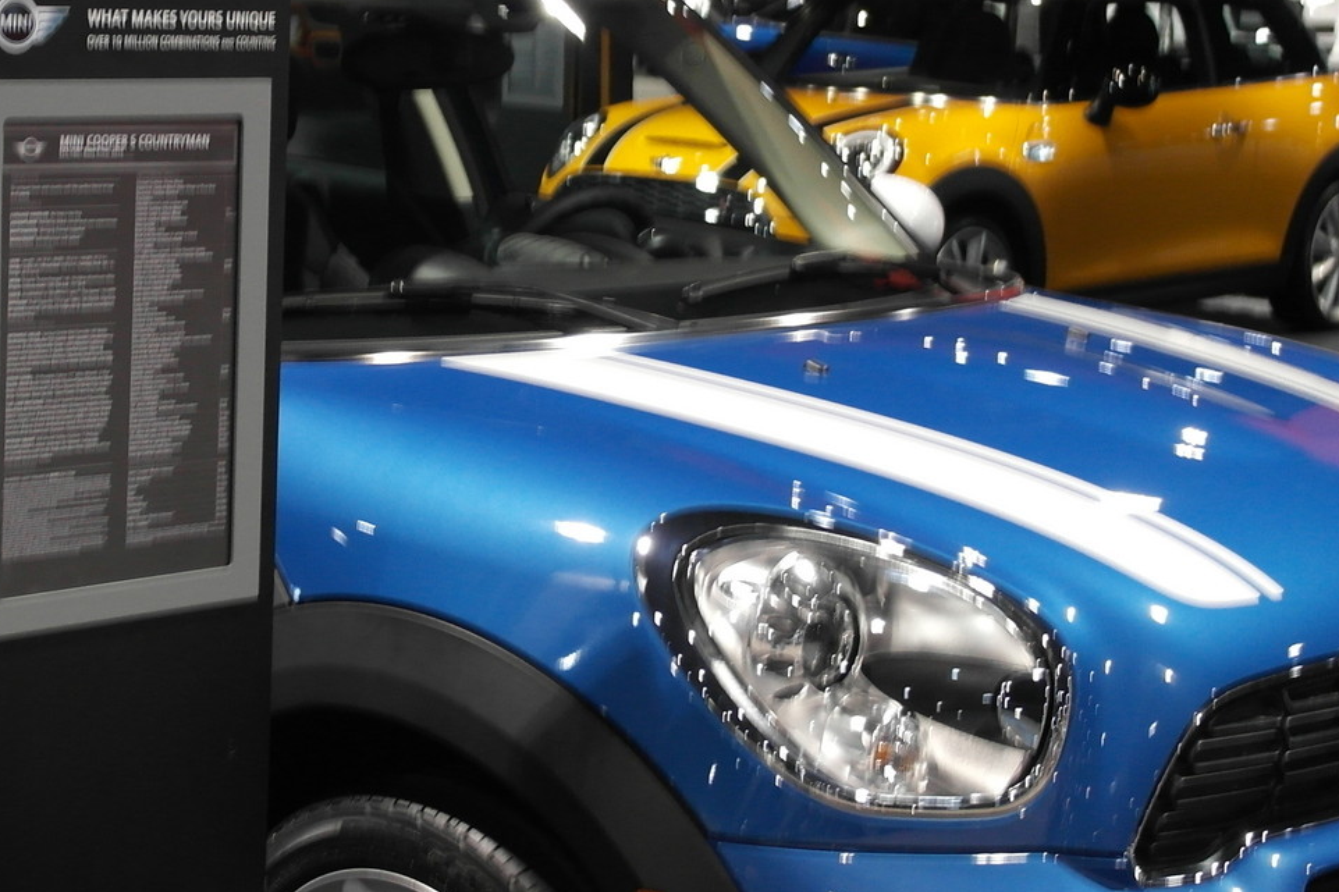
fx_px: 2900
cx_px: 427
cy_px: 389
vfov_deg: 17.5
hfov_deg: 25.8
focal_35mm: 78
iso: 400
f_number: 3.5
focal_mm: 20
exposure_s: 1/20
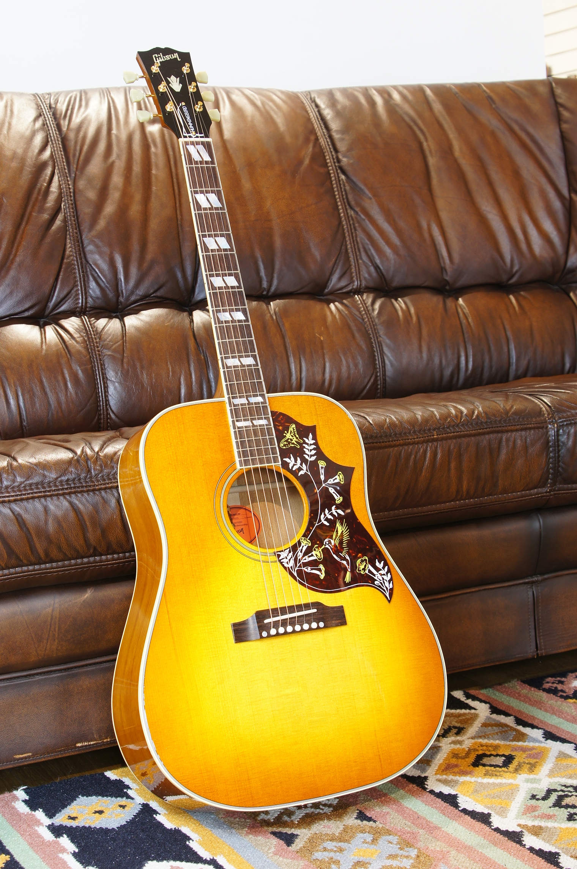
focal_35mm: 60
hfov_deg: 22.6
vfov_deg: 33.4
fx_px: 1446
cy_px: 434
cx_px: 288
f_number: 7.1
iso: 100
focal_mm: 40
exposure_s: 1/3
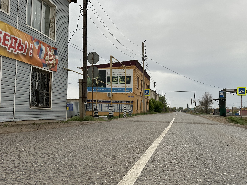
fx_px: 257
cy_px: 103
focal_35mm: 36
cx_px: 147
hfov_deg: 51.1
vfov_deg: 39.6
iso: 80
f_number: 1.78
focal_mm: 6.86
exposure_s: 1/121
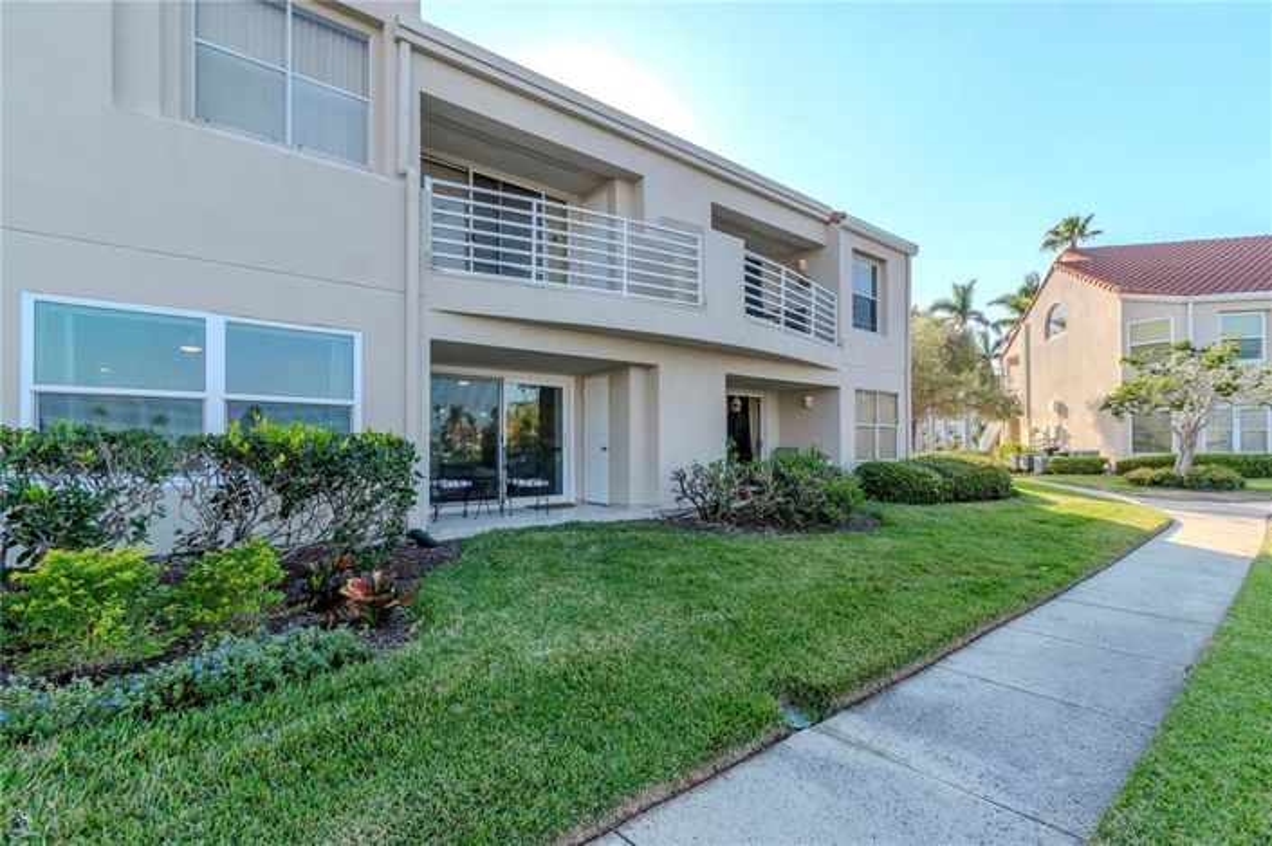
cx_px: 636
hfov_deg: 100.4
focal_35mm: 15
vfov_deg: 77.2
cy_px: 423
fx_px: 530
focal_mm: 10
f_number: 7.1
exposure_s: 1/800
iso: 500
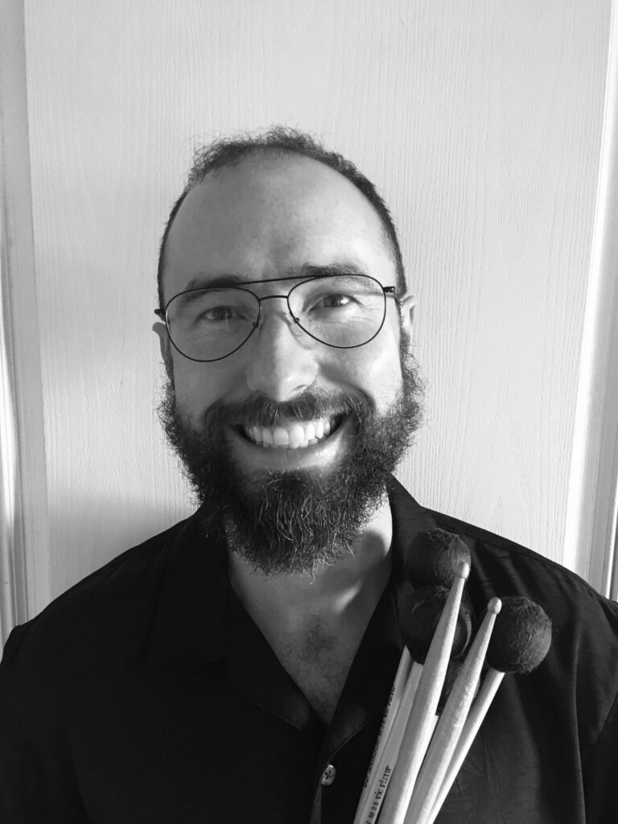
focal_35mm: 29
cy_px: 412
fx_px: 690
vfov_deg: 61.7
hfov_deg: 48.2
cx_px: 309
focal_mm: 4.15
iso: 200
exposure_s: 1/15
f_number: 2.2
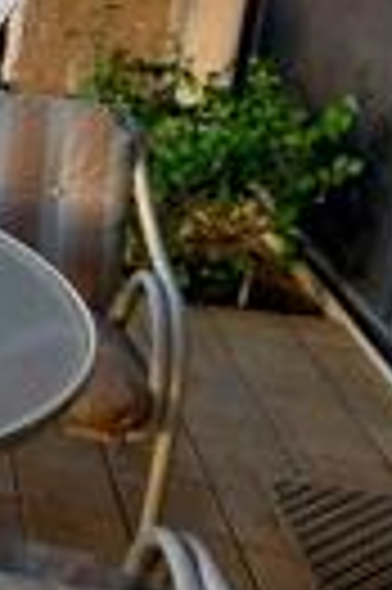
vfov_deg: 29.3
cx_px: -482
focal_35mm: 66
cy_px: 59
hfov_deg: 14.9
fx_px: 1081
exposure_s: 1/120
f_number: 2.2
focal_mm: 1.74
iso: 64
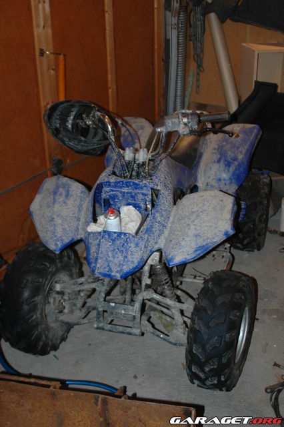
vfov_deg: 46.4
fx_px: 497
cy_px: 214
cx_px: 142
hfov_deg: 31.9
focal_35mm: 42
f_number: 3.5
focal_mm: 28
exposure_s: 1/60
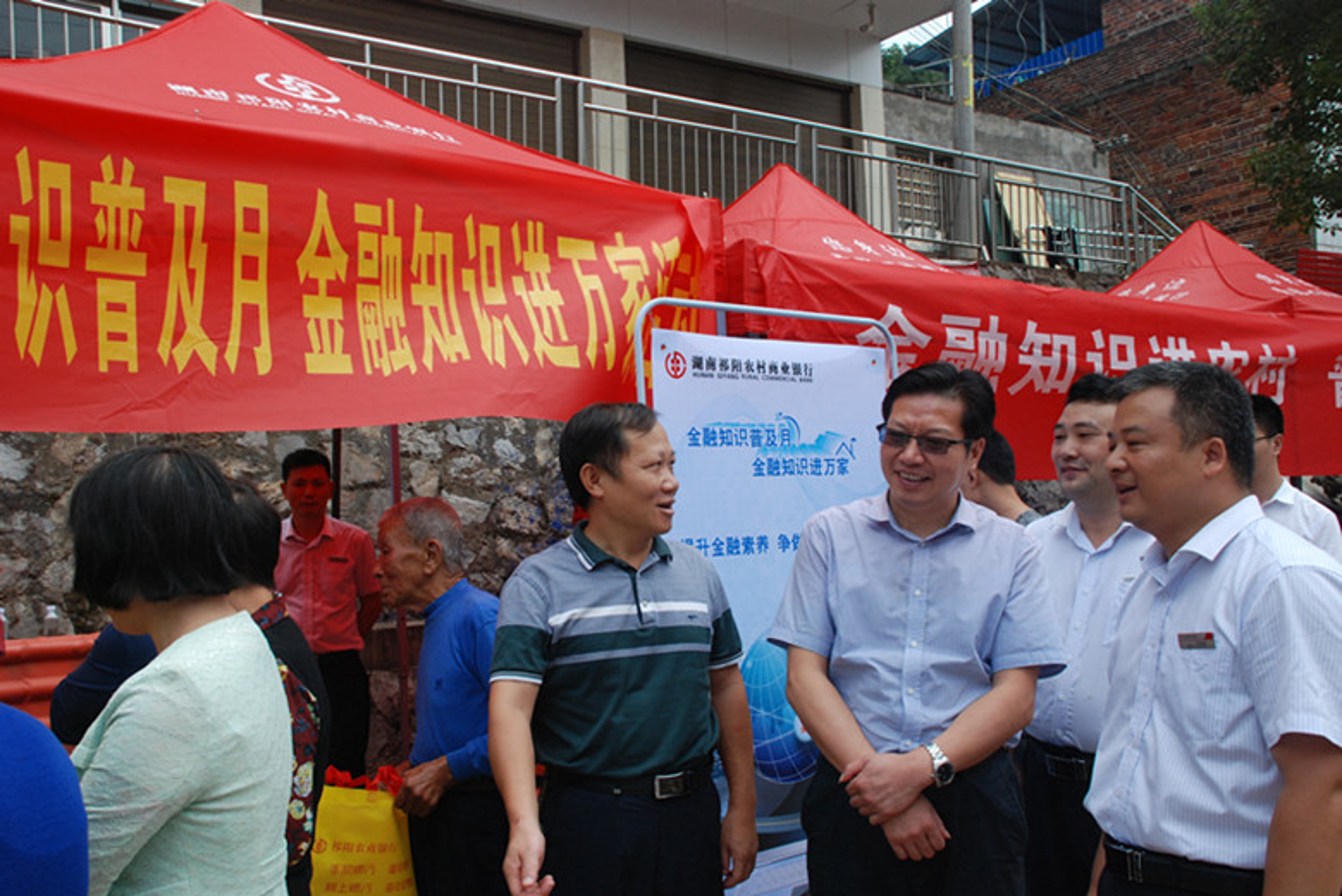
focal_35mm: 33
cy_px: 448
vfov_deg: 40.0
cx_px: 671
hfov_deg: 57.2
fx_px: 1231
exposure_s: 1/400
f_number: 10
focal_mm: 22
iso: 500
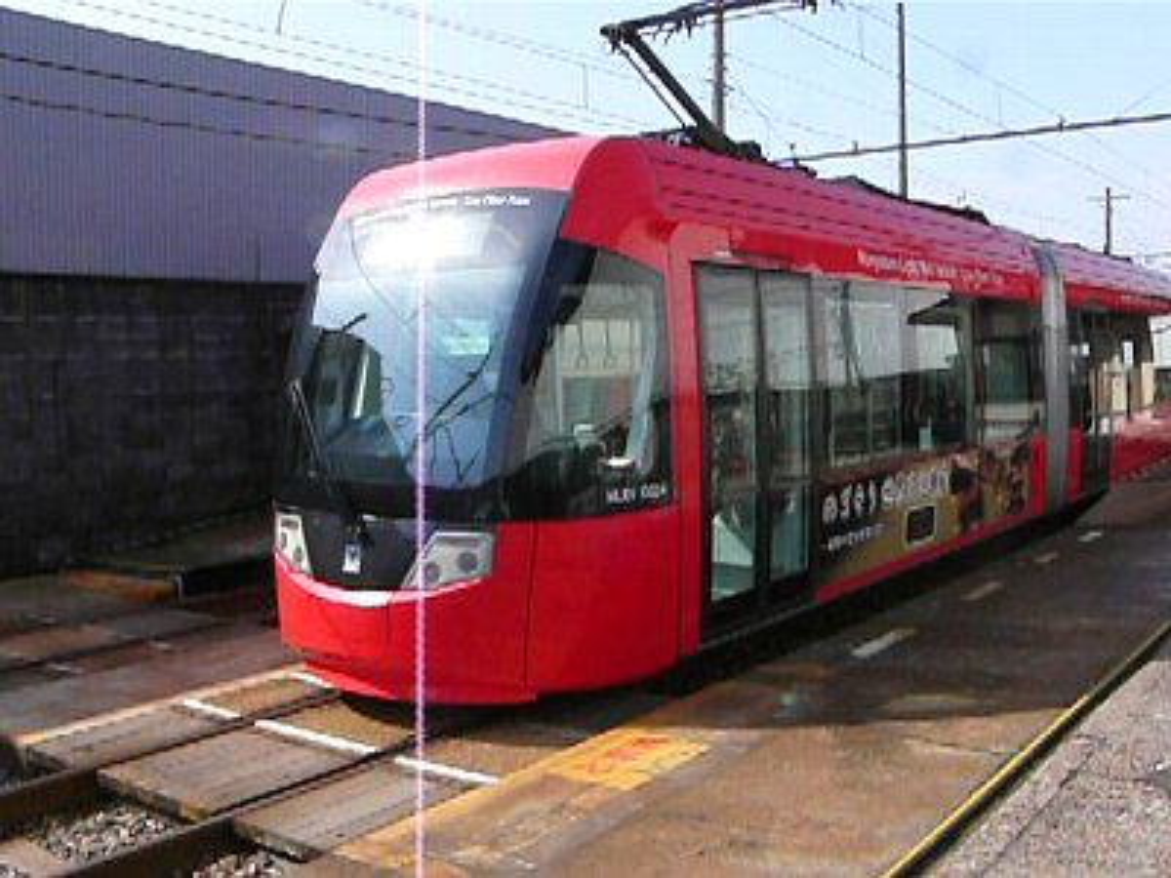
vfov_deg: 40.7
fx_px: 1184
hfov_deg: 52.6
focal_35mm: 35
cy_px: 439
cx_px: 586
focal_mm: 7.4
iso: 80
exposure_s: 1/125
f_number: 5.6
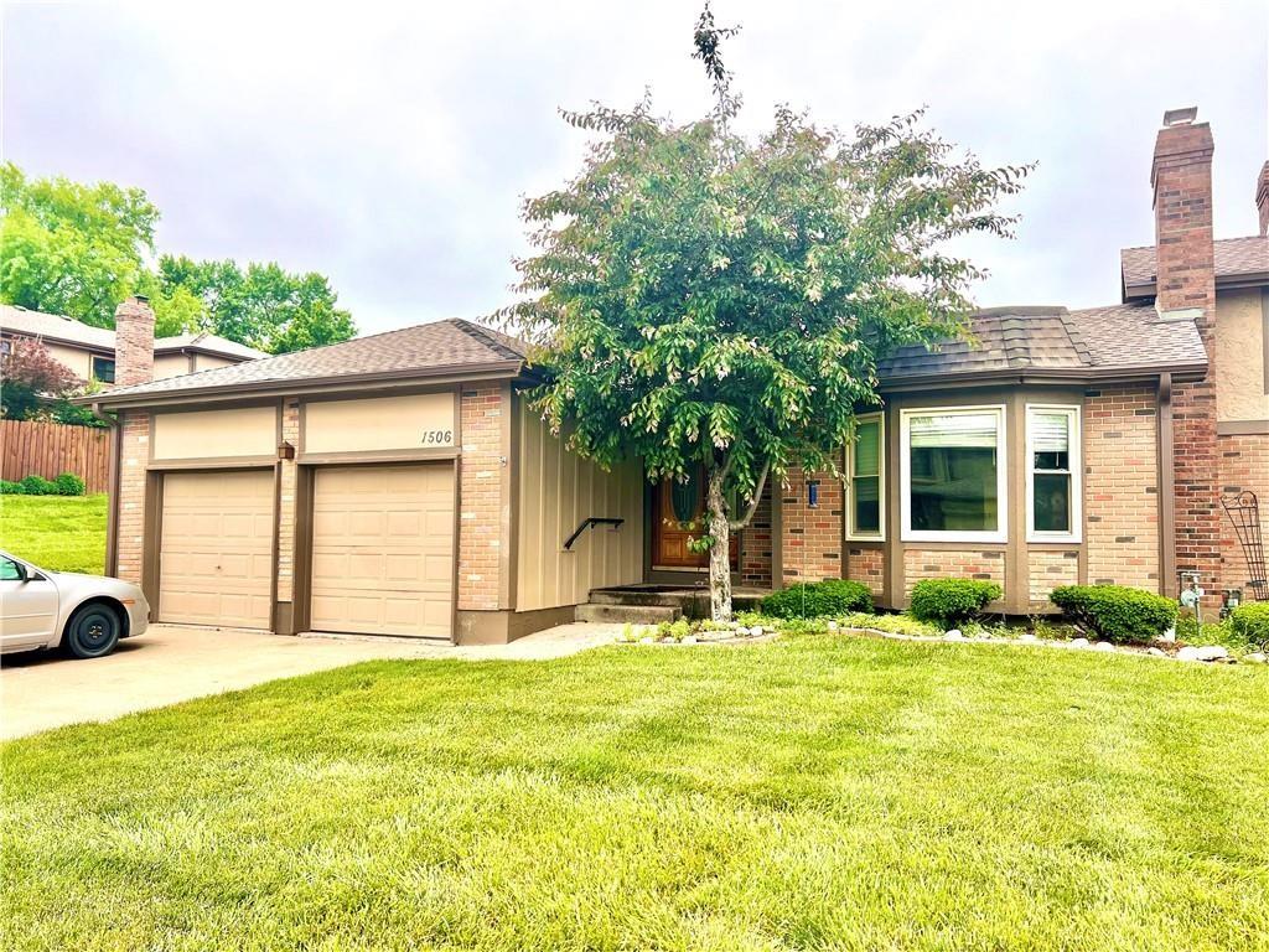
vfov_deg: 53.1
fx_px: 953
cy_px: 476
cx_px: 634
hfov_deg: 67.3
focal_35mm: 26
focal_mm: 5.7
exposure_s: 1/780
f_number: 1.5
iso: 50
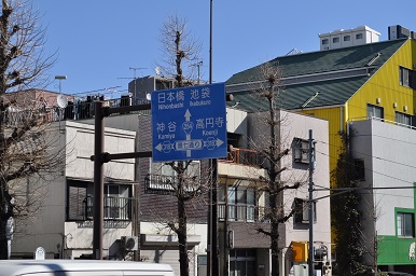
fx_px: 952
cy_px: 138
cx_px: 208
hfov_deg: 24.7
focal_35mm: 82
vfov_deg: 16.5
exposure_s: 1/640
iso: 200
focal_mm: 55
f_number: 8
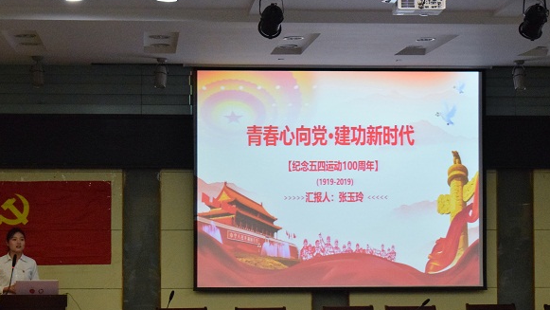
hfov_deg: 23.2
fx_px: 1342
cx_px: 245
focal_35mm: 92
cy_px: 189
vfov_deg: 13.2
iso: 3200
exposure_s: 1/250
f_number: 8
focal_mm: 50
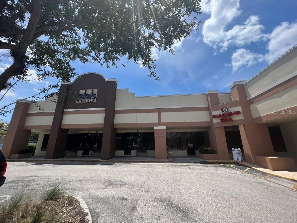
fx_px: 112
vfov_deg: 89.9
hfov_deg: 106.2
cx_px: 148
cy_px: 112
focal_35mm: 13
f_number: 1.8
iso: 32
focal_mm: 1.57
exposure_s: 1/1393
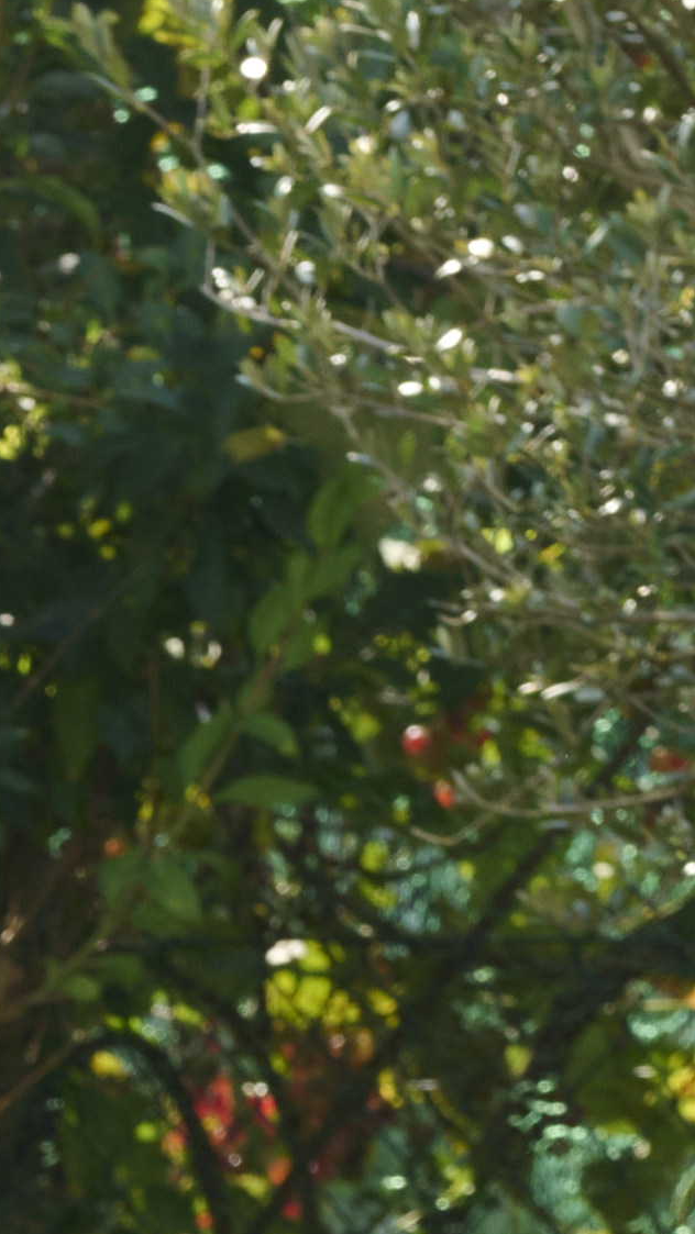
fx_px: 12609
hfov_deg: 3.1
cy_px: 2393
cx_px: -782
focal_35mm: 385
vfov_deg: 5.5
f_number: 7.1
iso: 160
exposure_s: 1/160
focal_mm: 50
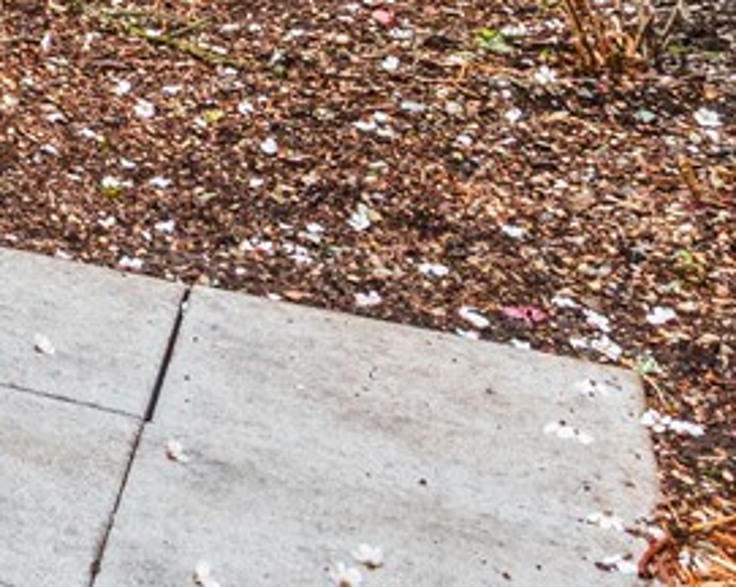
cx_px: -989
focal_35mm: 100
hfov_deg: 14.0
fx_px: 2175
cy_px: -597
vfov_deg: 13.2
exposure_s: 1/125
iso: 250
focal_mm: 17
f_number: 7.1
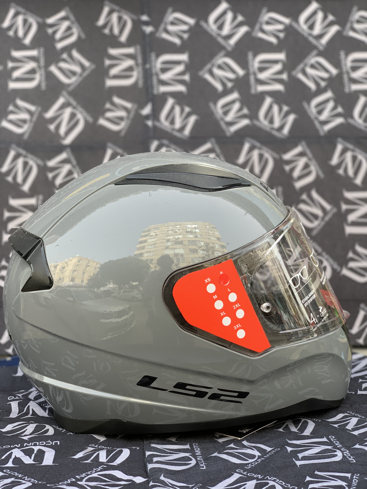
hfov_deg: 28.0
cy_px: 244
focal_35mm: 52
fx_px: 735
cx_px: 184
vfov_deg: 36.8
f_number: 2.4
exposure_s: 1/122
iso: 20
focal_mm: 6
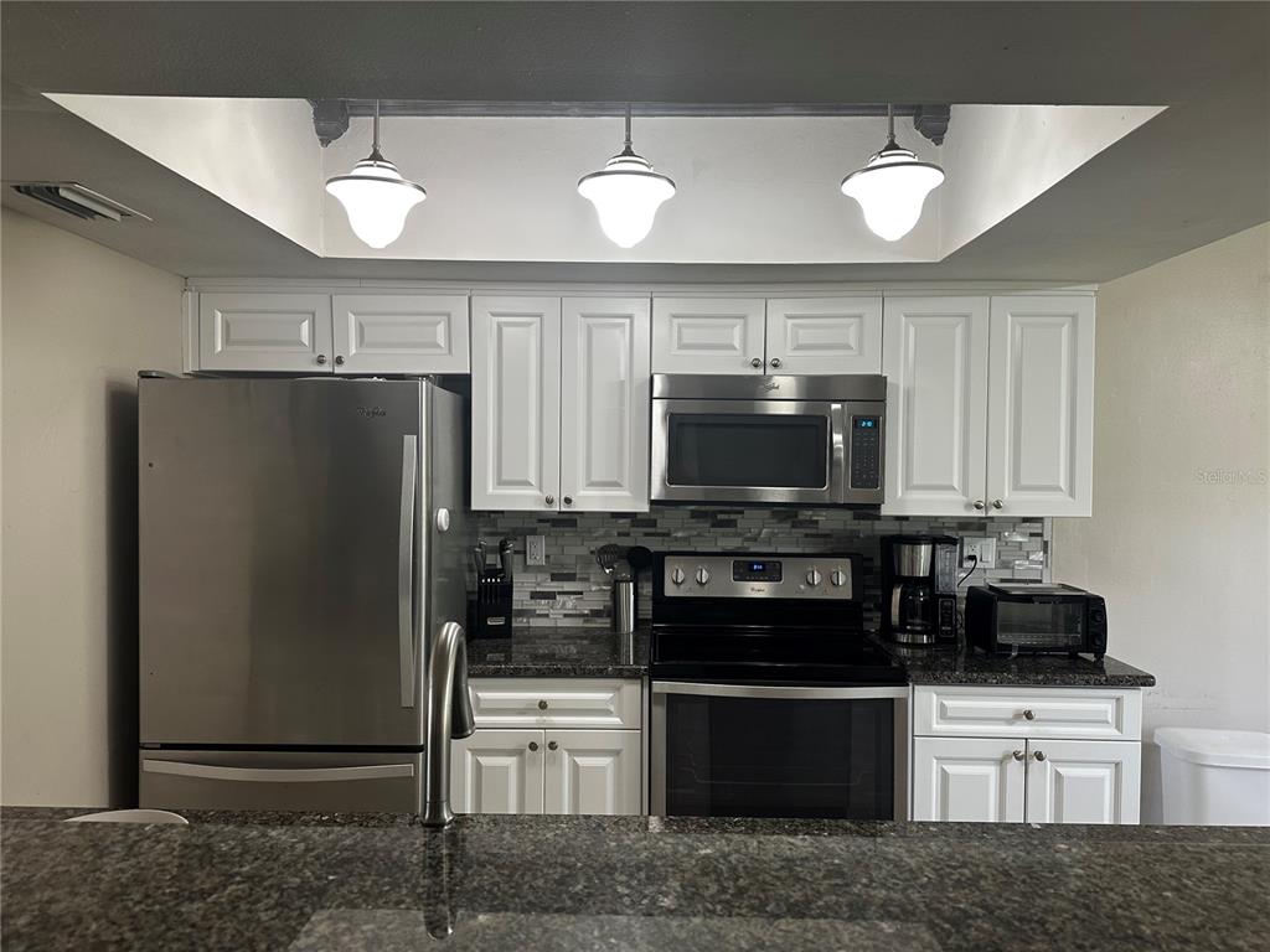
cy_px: 476
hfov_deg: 71.6
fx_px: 881
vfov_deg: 56.8
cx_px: 635
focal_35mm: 24
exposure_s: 1/60
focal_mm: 6.86
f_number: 1.78
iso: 125
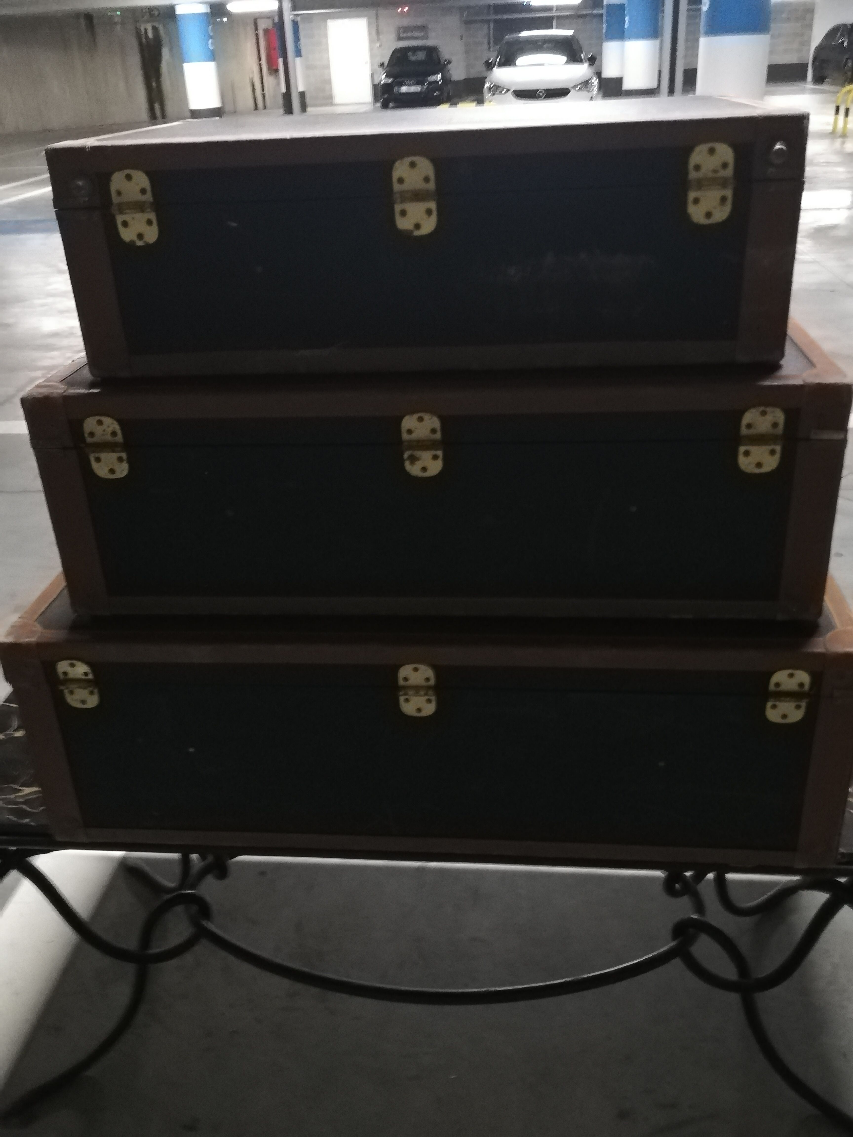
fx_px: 986
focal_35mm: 30
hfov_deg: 46.8
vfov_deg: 60.0
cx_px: 426
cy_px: 568
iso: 1000
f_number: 2.2
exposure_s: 1/16.7
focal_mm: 3.81
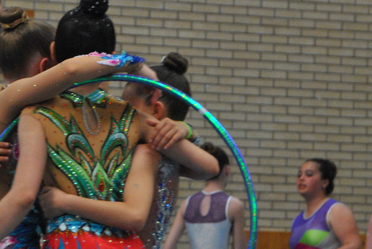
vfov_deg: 3.5
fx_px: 4024
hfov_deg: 5.3
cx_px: 48
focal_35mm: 389
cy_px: 215
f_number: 5.6
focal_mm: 102
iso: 800
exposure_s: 1/160
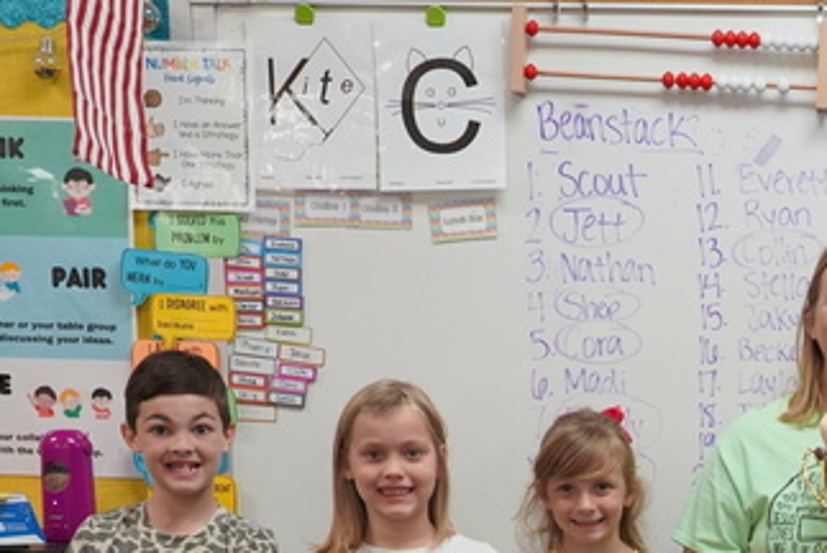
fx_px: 2184
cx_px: 824
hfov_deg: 20.7
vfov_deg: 13.7
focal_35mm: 95
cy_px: 797
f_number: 4
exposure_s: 1/160
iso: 1250
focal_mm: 30
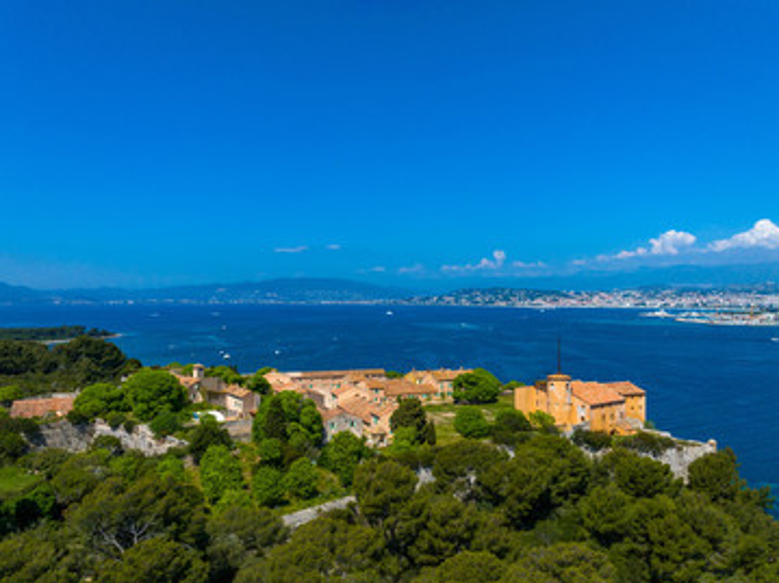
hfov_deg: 69.4
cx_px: 388
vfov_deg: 54.8
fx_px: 562
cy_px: 297
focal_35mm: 25
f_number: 8
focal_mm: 12.3
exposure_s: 1/1000
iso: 200
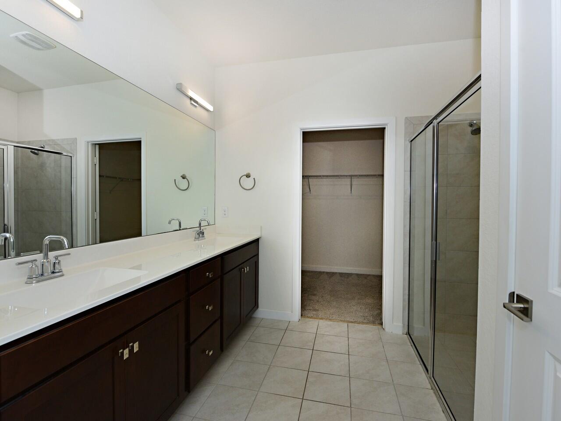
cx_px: 280
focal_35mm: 16
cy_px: 210
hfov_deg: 94.5
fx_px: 259
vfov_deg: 78.1
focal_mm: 16
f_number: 5.6
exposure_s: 1/160
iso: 320
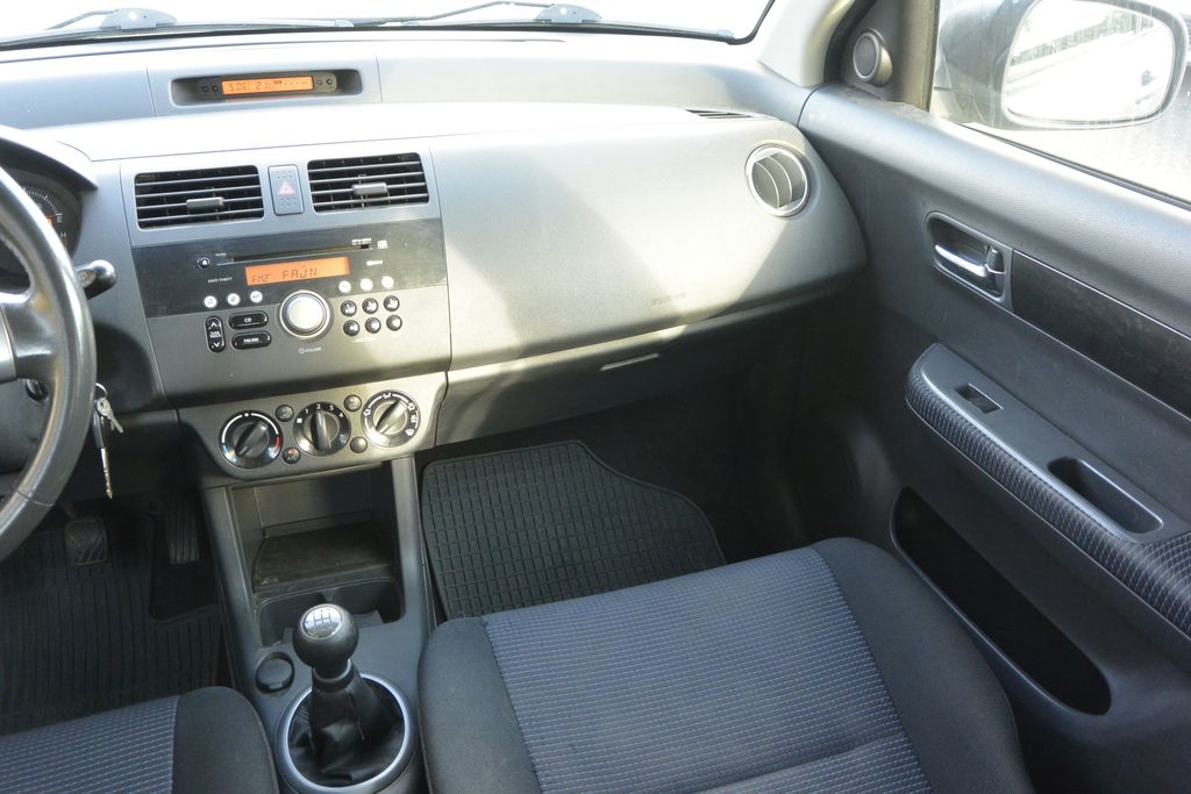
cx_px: 596
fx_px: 959
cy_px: 397
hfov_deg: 63.7
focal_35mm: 29
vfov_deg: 45.0
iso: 450
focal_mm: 11
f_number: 3.5
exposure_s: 1/60
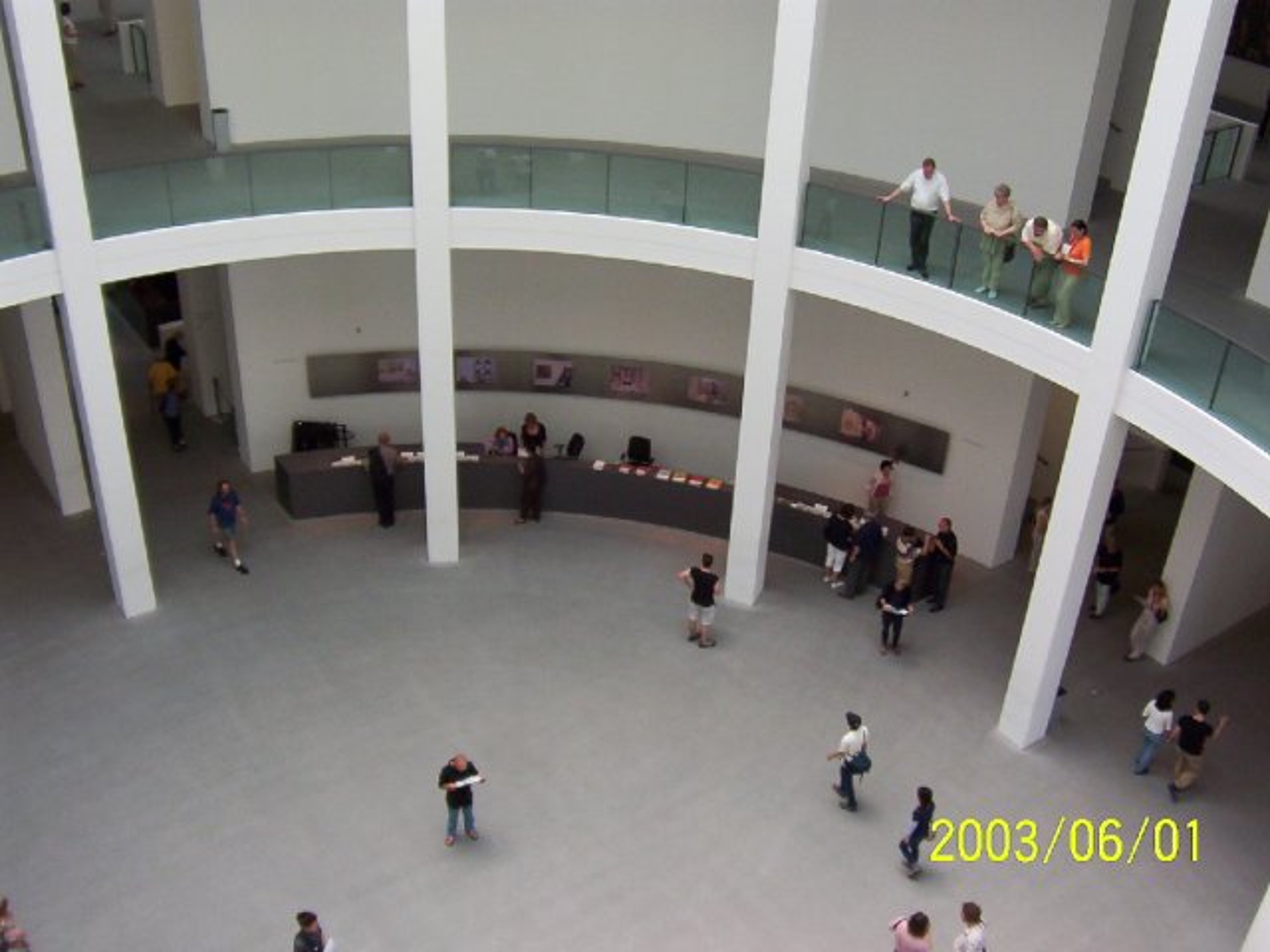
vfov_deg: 39.7
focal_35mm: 36
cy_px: 476
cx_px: 635
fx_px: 1321
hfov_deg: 51.4
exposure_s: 1/118
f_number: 2.76
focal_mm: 5.54
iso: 100
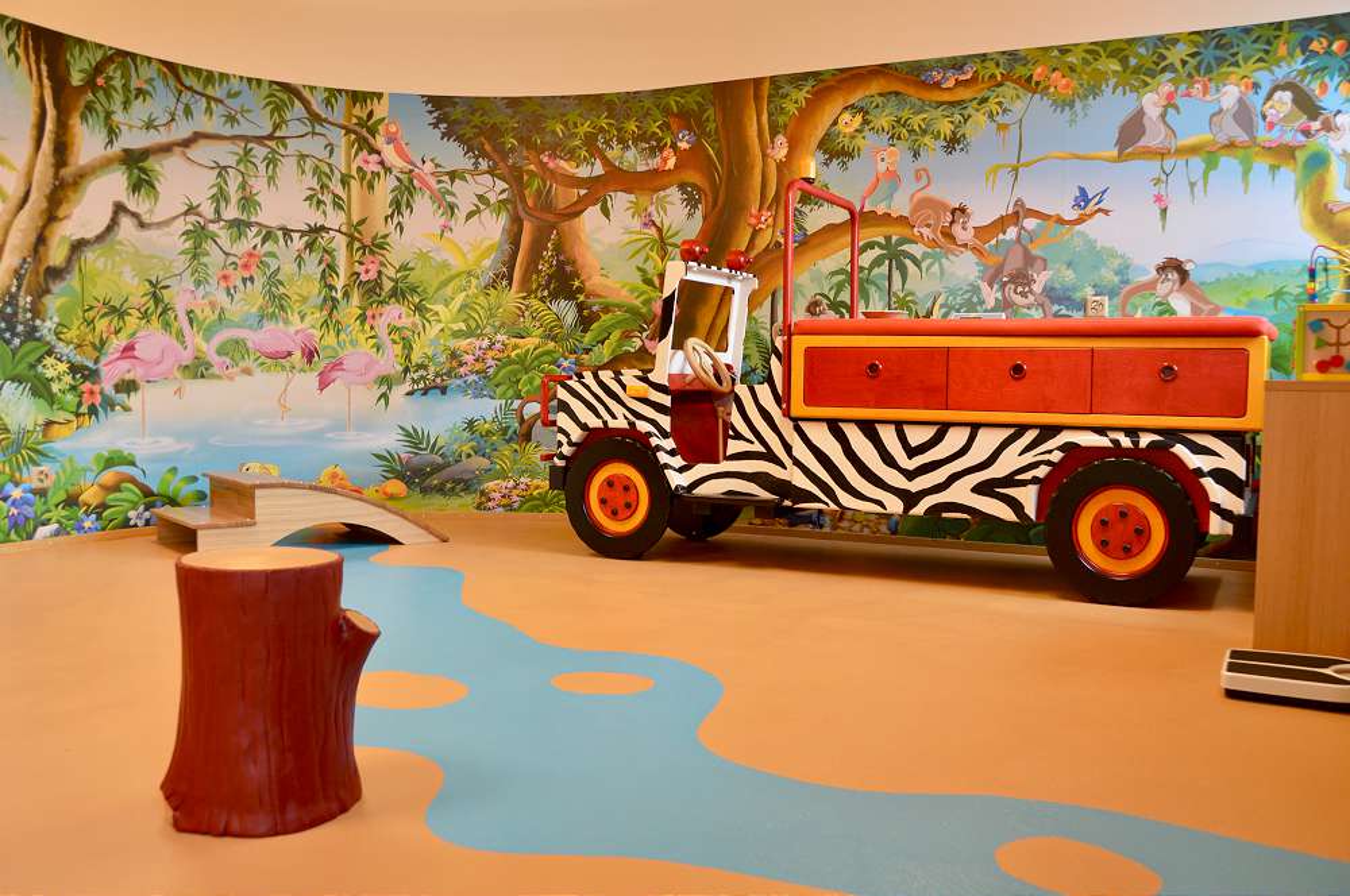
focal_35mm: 30
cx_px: 675
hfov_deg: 62.0
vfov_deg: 43.5
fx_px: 1124
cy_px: 448
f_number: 4.5
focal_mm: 20
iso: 400
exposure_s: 1/80
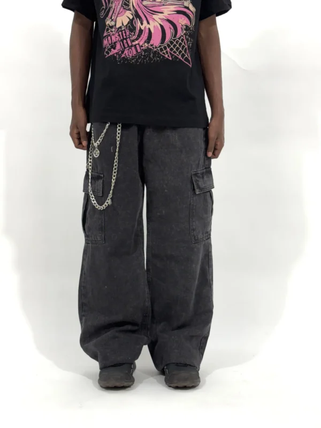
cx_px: 160
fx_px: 643
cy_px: 214
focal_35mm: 52
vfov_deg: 36.8
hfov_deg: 28.0
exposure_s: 1/50
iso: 50
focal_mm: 5.96
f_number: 1.6
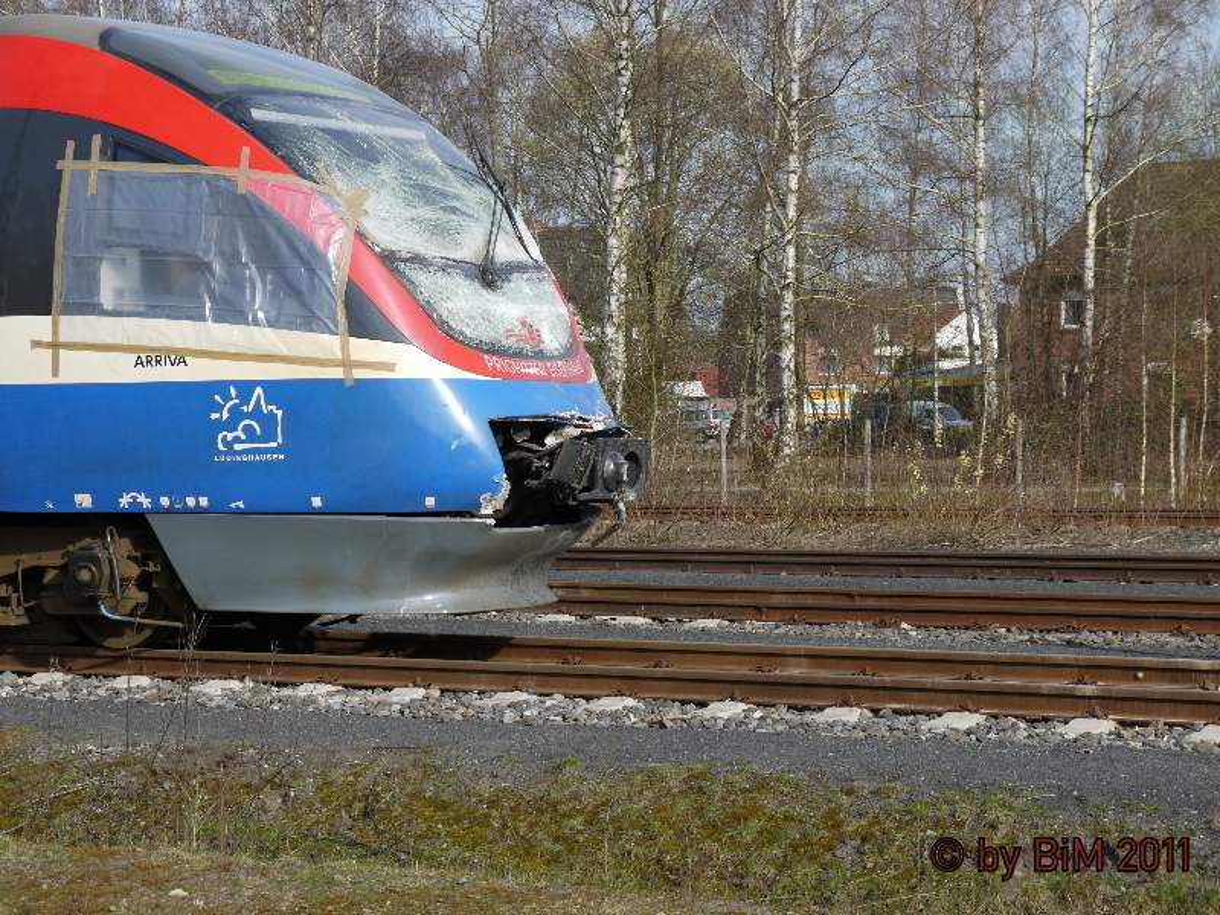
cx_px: 610
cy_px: 458
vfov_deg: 17.6
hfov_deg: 23.3
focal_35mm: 84
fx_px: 2960
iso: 200
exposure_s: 1/500
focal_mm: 42
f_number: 8
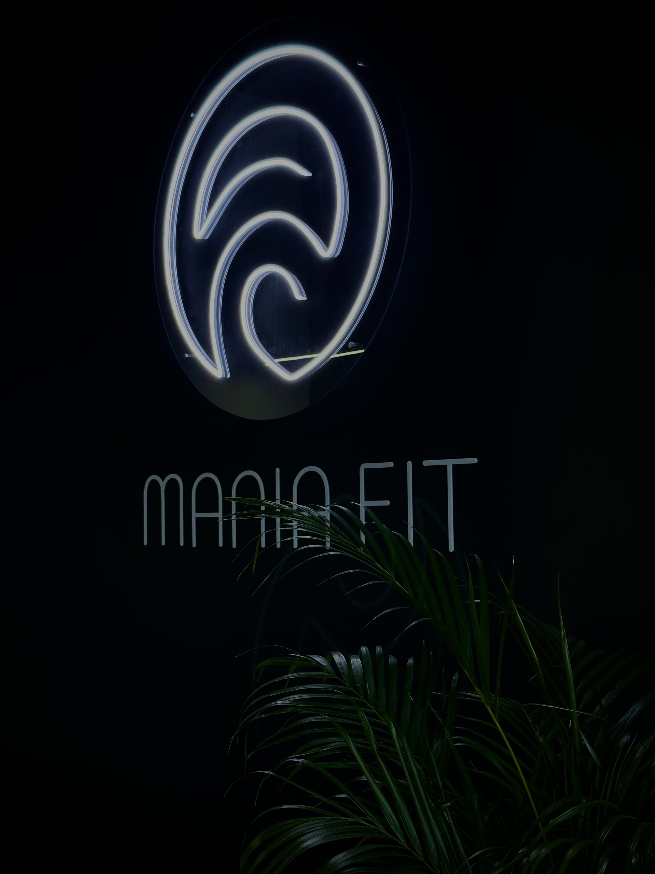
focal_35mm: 48
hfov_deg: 30.3
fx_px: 1211
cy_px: 437
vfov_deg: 39.7
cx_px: 328
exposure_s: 1/60
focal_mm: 6.86
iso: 125
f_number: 1.78
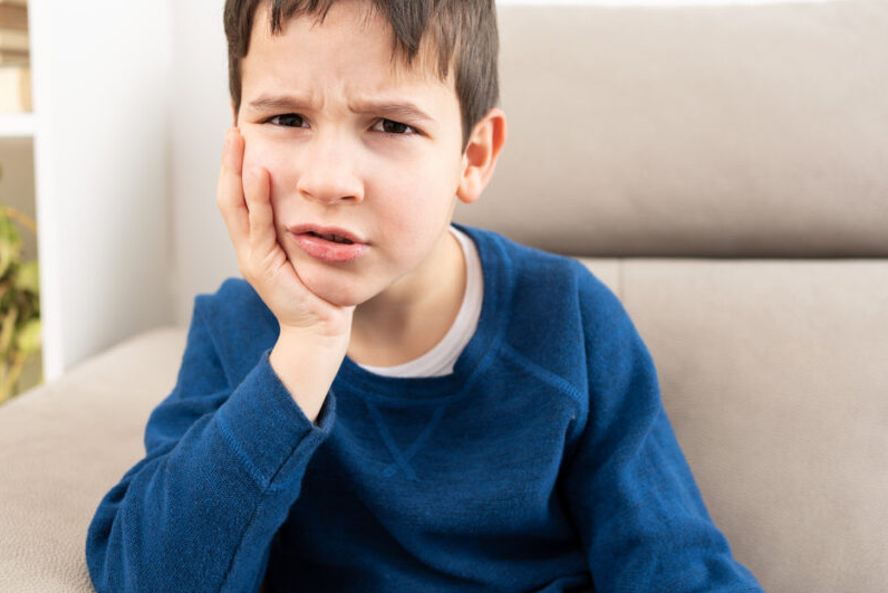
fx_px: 1110
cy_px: 228
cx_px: 416
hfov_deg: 43.6
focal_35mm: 45
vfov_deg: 29.8
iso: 100
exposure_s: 1/250
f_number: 3.2
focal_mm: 35
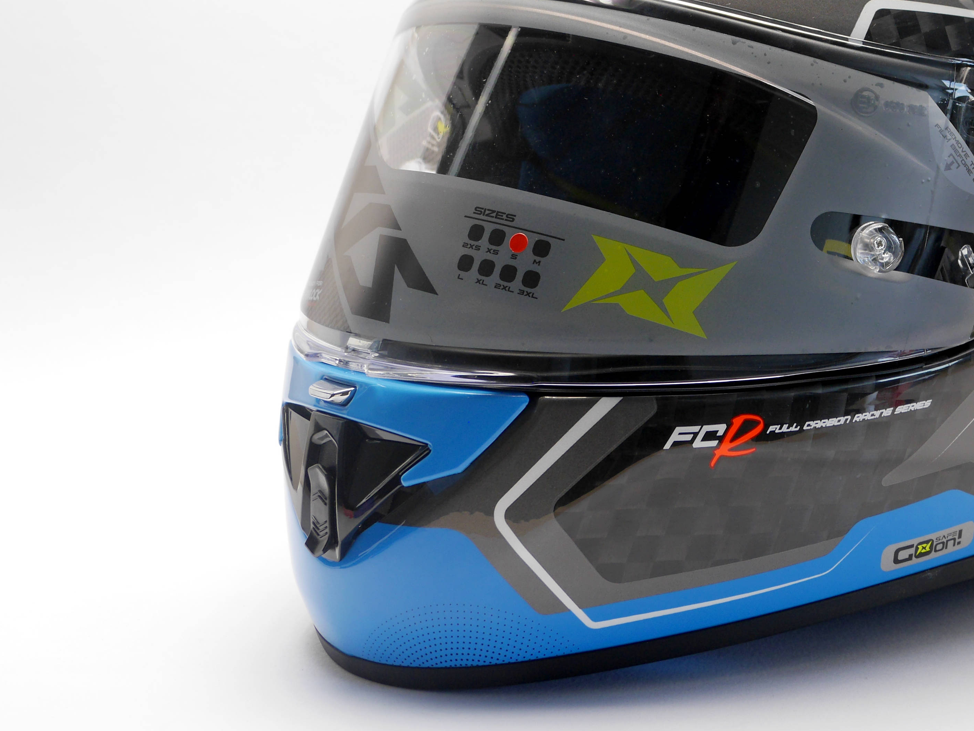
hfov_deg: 29.9
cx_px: 694
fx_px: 1801
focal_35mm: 64
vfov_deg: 22.8
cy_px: 226
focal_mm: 22
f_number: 4.5
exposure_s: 1/60
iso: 250
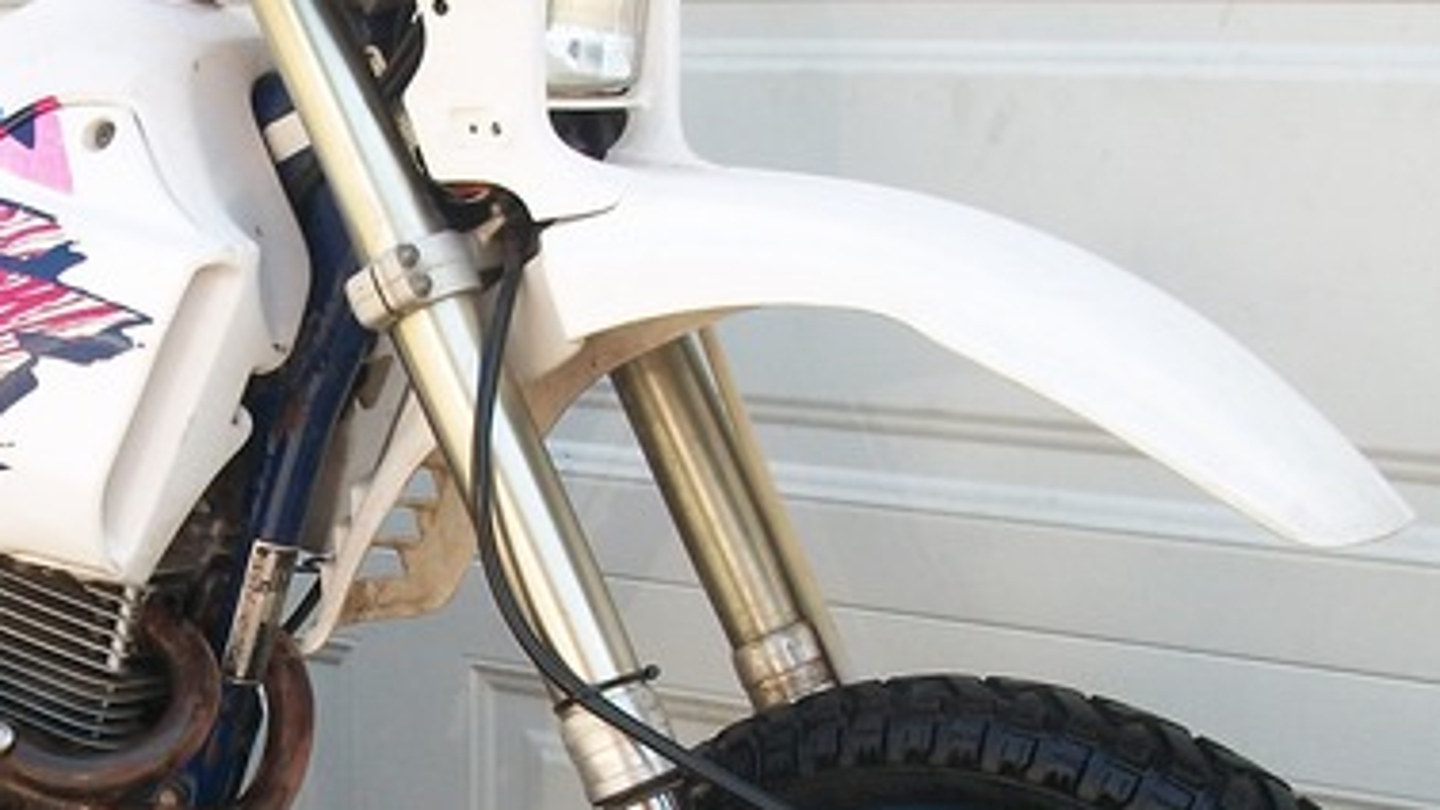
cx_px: 210
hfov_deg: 27.8
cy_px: 776
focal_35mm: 74
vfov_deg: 16.0
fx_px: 2825
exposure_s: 1/200
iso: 80
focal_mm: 5.7
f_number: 2.9
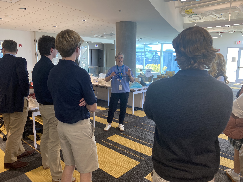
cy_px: 91
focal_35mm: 26
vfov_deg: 53.1
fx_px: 183
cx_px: 122
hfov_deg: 67.3
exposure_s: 1/60
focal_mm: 4.25
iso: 80
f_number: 1.8
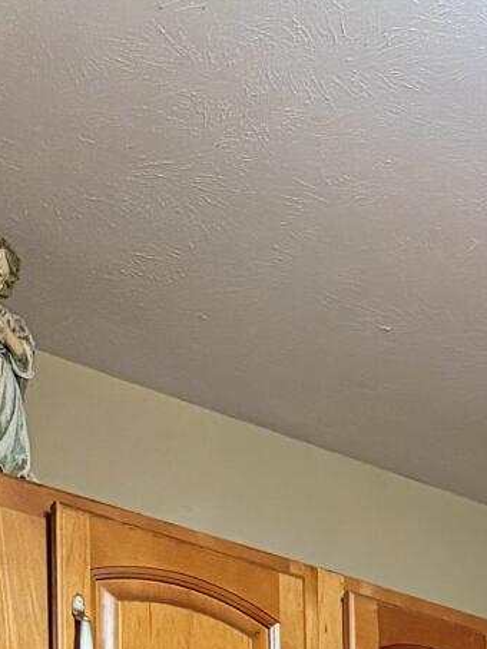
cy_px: 1400
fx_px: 1987
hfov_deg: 13.3
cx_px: 702
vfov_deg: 14.5
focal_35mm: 106
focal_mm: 6.76
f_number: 1.78
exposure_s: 1/60
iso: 800
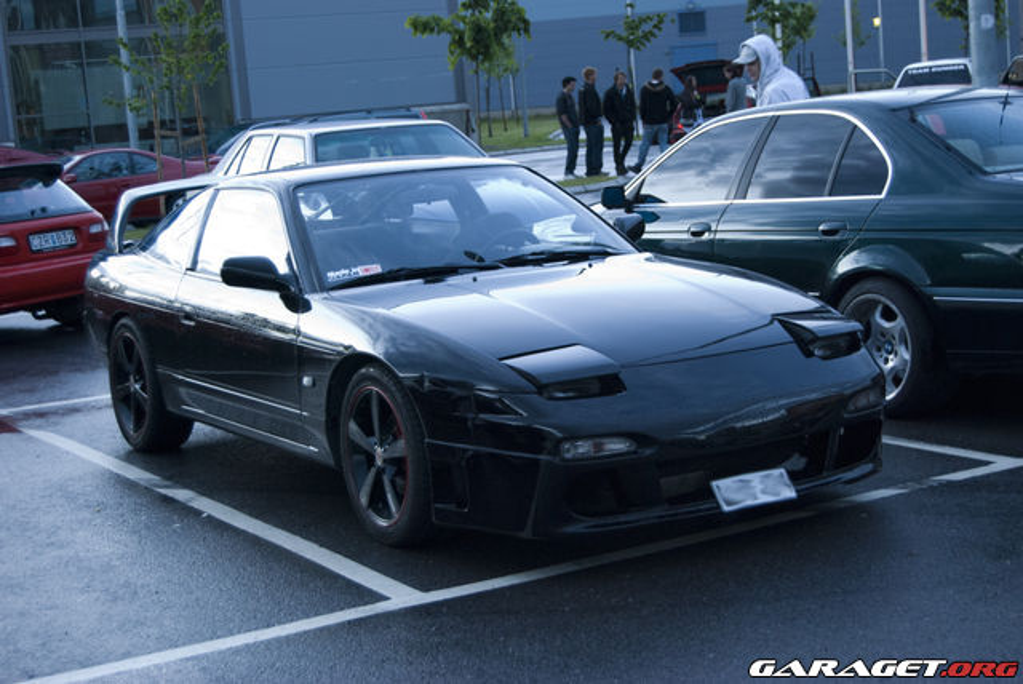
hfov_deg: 33.4
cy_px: 342
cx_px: 512
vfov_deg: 22.7
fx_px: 1707
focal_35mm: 60
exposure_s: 1/50
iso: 800
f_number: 5
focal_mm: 40
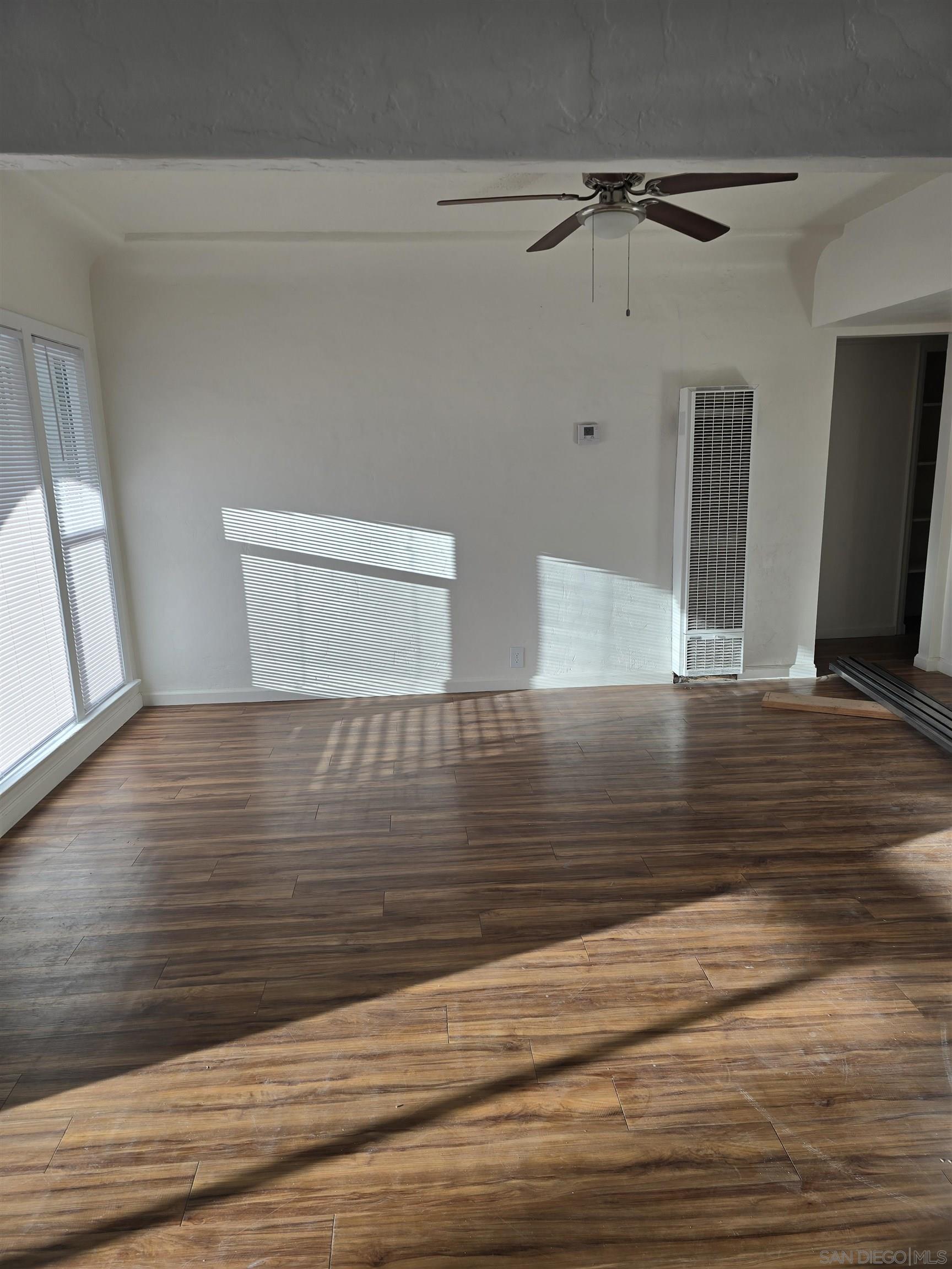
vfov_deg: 73.9
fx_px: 843
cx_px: 476
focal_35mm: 23
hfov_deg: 58.9
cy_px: 634
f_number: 1.7
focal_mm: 6.3
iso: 20
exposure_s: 1/180
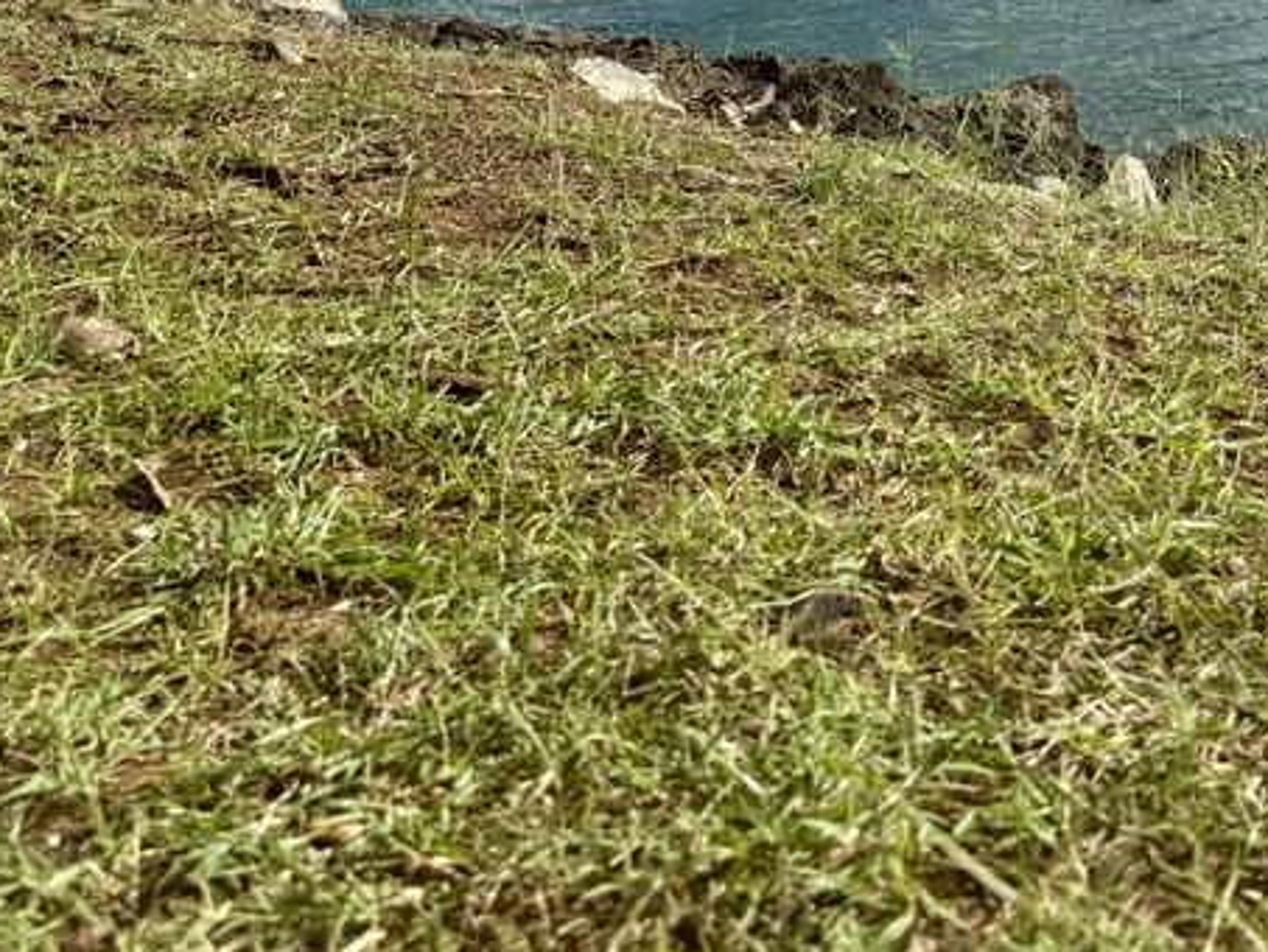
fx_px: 1942
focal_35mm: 53
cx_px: 982
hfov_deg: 35.2
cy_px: -70
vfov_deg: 25.7
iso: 80
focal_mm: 6.76
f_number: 1.78
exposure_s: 1/6711
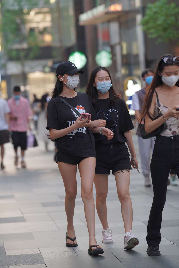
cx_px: 90
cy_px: 134
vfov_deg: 15.2
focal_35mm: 135
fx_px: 1007
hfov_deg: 10.2
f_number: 2.8
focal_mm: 135
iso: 1250
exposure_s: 1/400
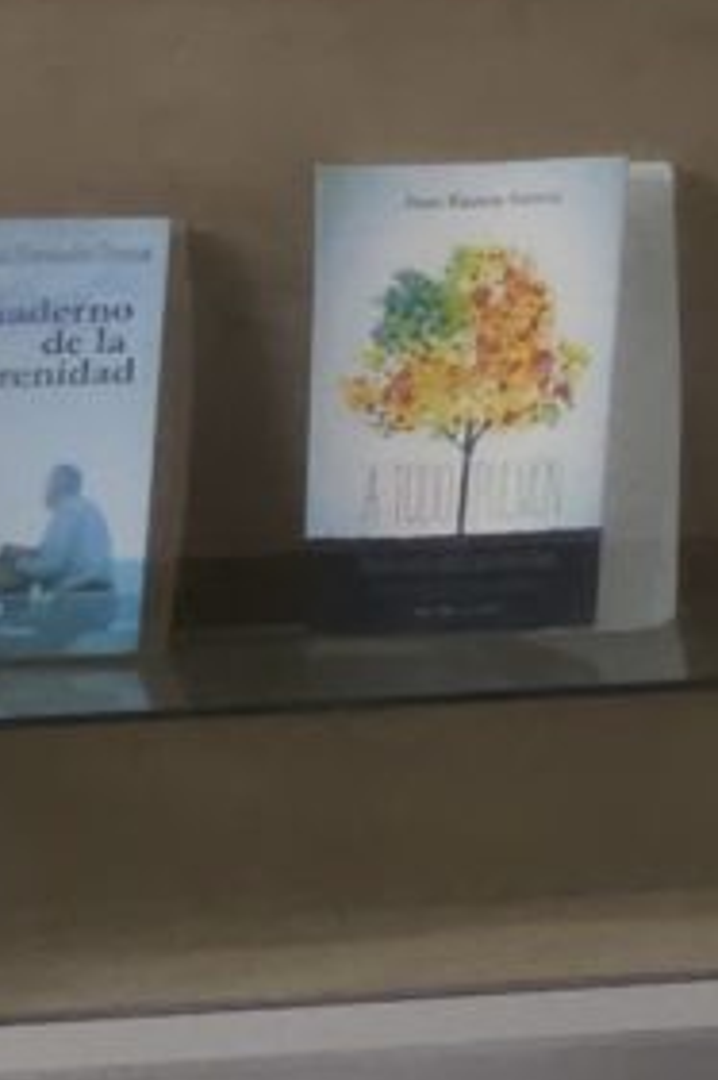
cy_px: 188
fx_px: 6529
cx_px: 4439
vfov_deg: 9.4
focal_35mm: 218
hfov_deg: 4.5
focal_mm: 6.3
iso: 320
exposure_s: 1/60
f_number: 1.7
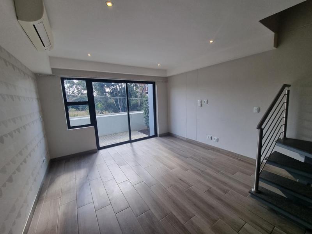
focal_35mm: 13
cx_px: 156
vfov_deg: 89.9
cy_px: 117
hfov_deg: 106.2
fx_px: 117
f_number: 2.2
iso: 50
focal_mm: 2.2
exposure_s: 1/135
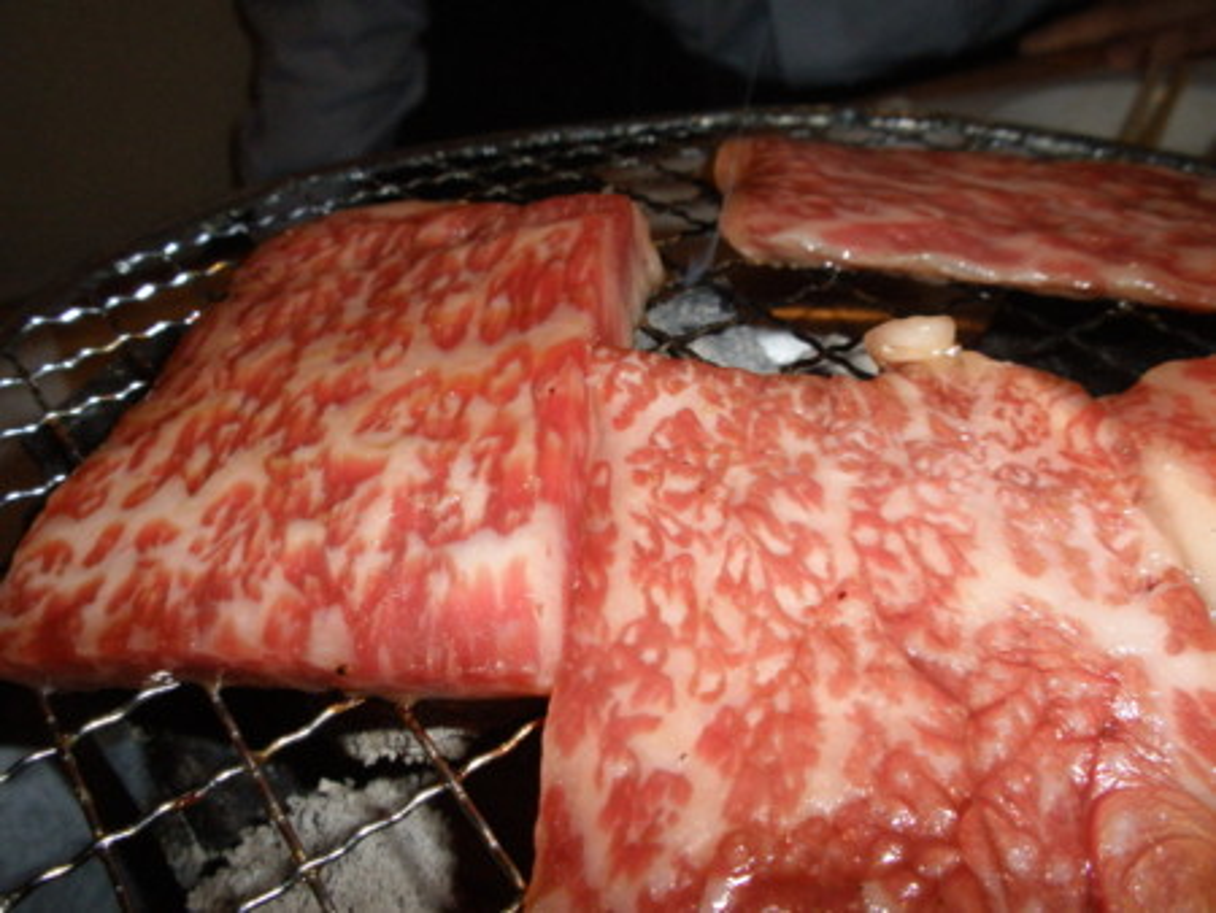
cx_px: 608
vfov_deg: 38.7
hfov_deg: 50.1
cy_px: 456
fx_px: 1300
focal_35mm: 37
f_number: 10
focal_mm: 6.6
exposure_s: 1/30
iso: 200
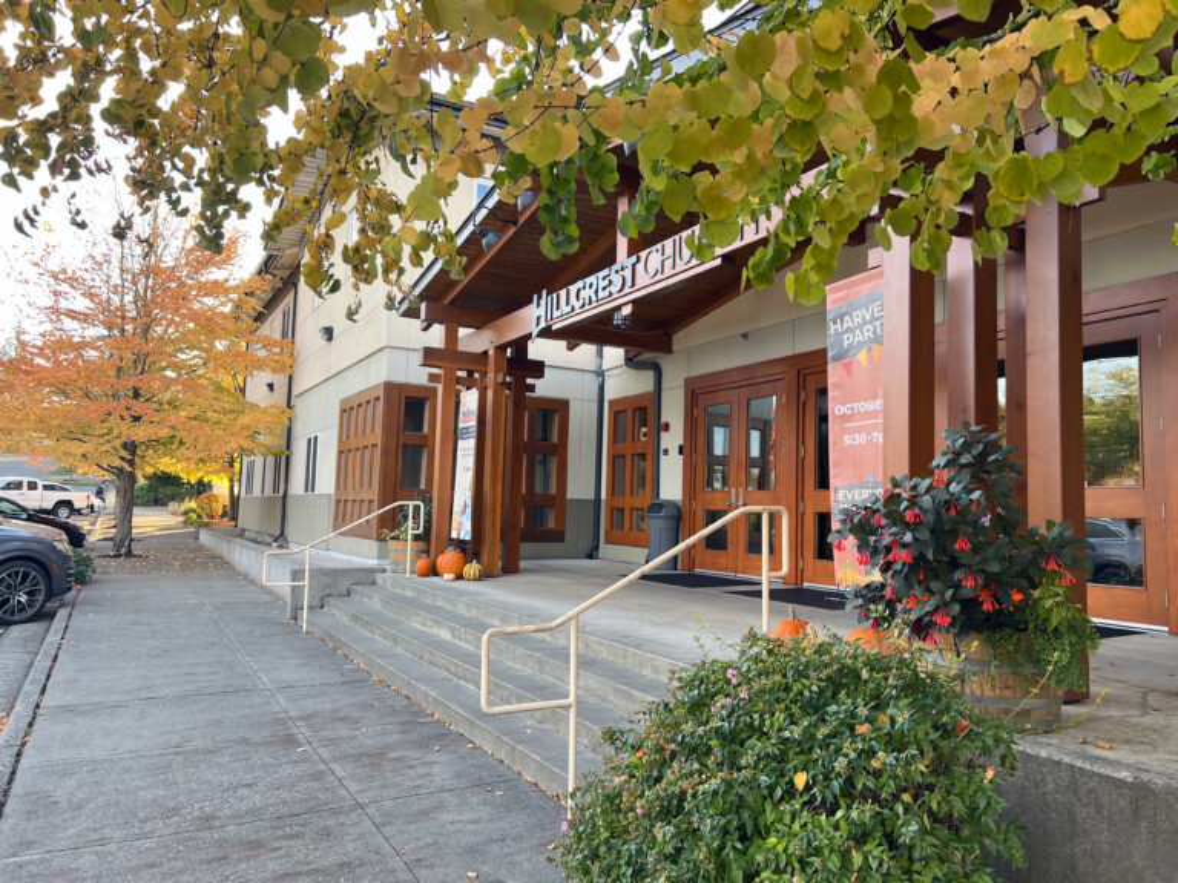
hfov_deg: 67.3
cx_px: 589
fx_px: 885
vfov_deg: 53.1
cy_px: 442
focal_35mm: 26
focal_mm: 5.7
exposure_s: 1/165
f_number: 1.5
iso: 64
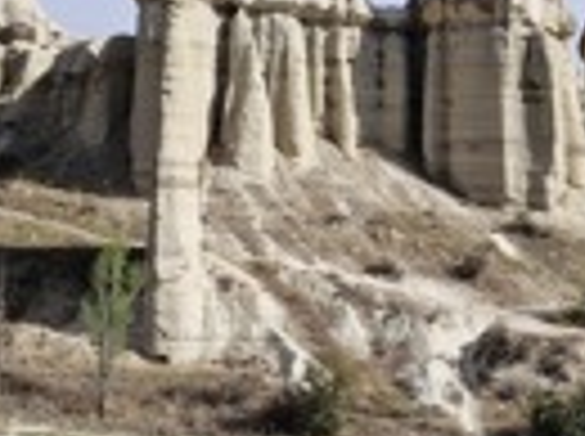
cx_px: 248
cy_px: 99
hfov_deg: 27.4
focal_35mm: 71
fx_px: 1198
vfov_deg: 20.5
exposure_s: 1/2824
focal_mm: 5.54
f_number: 1.8
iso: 50
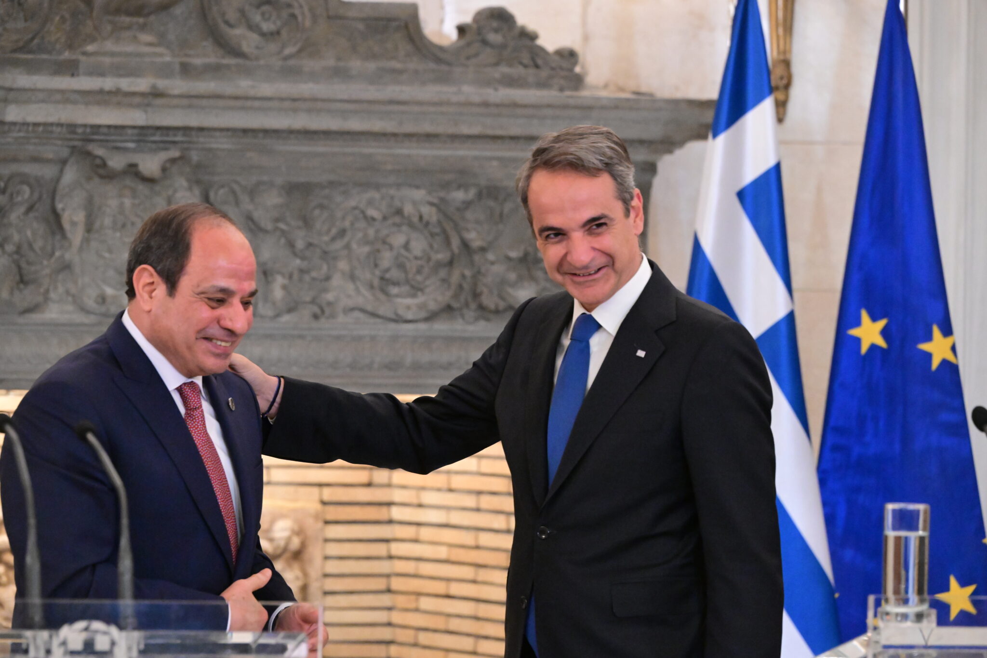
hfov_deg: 13.3
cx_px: 494
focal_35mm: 155
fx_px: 4249
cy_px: 329
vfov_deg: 8.9
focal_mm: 155
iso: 10000
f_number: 4.5
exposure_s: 1/400
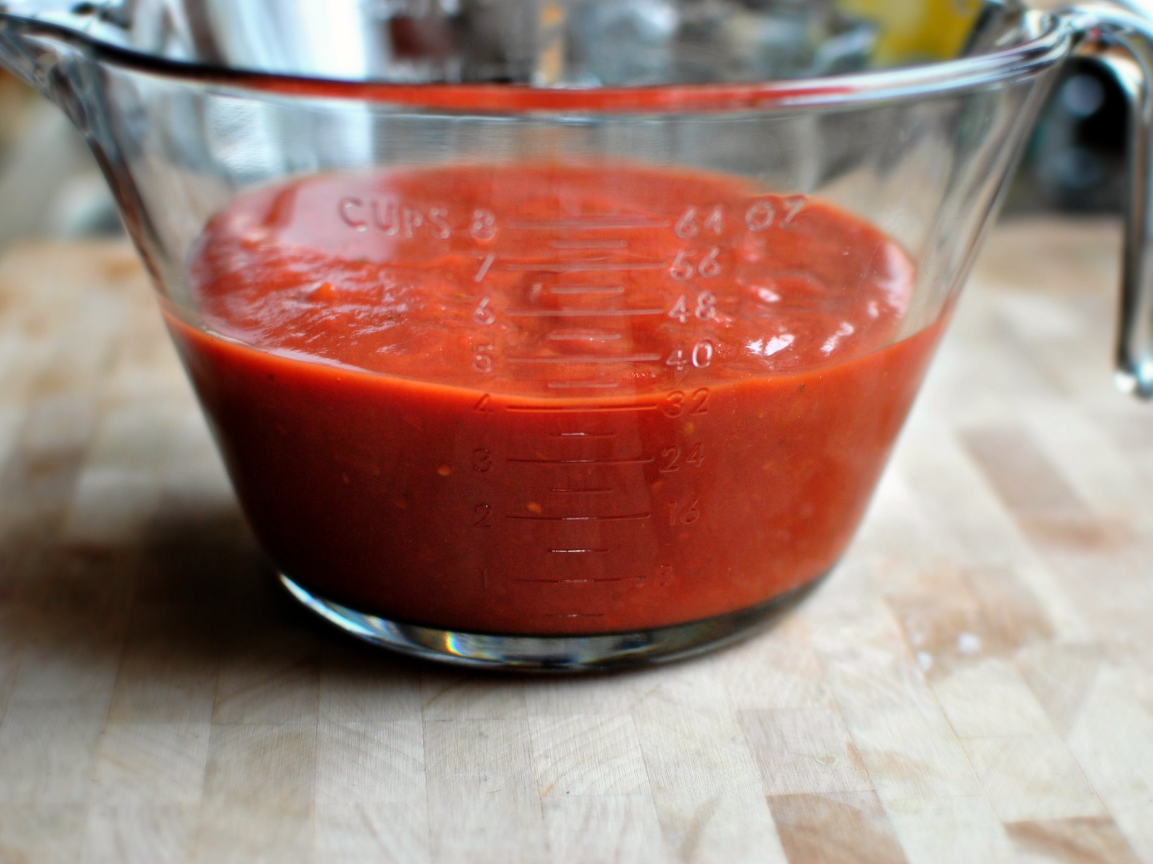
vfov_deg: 25.4
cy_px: 432
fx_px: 1917
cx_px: 587
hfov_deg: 33.5
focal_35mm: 58
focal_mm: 35
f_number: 2.5
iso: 400
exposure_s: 1/160
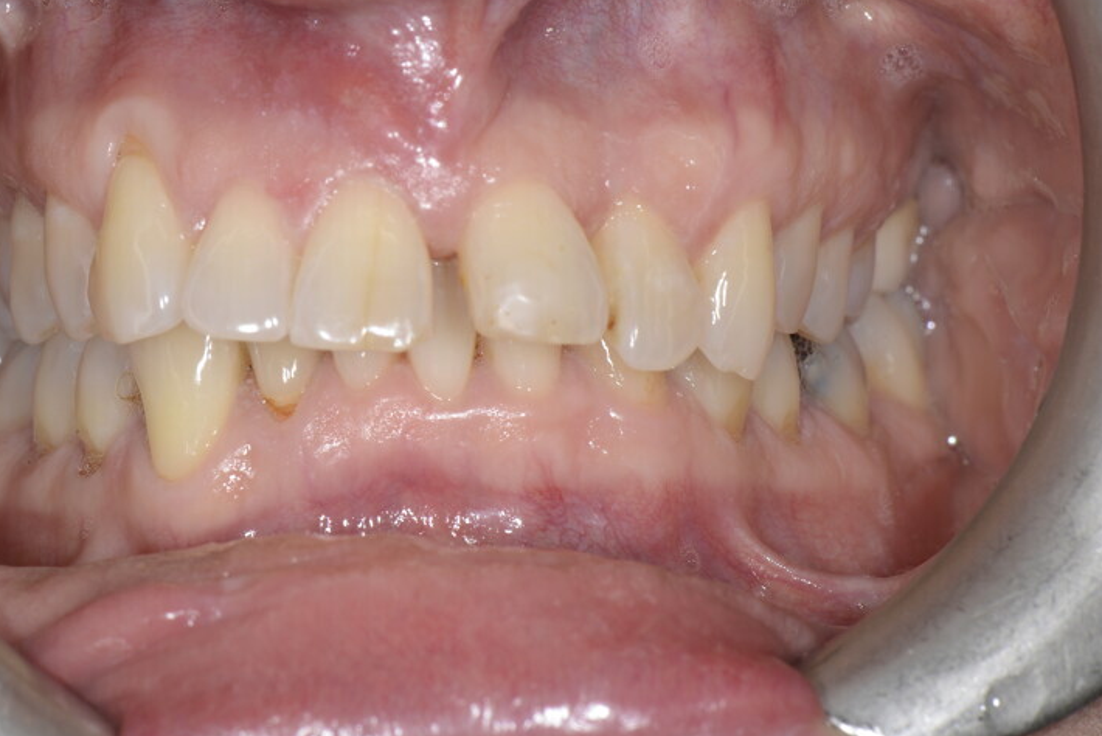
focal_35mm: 133
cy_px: 286
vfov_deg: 10.3
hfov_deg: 15.4
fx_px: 4073
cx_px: 465
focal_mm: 105
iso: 200
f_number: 29
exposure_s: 1/60
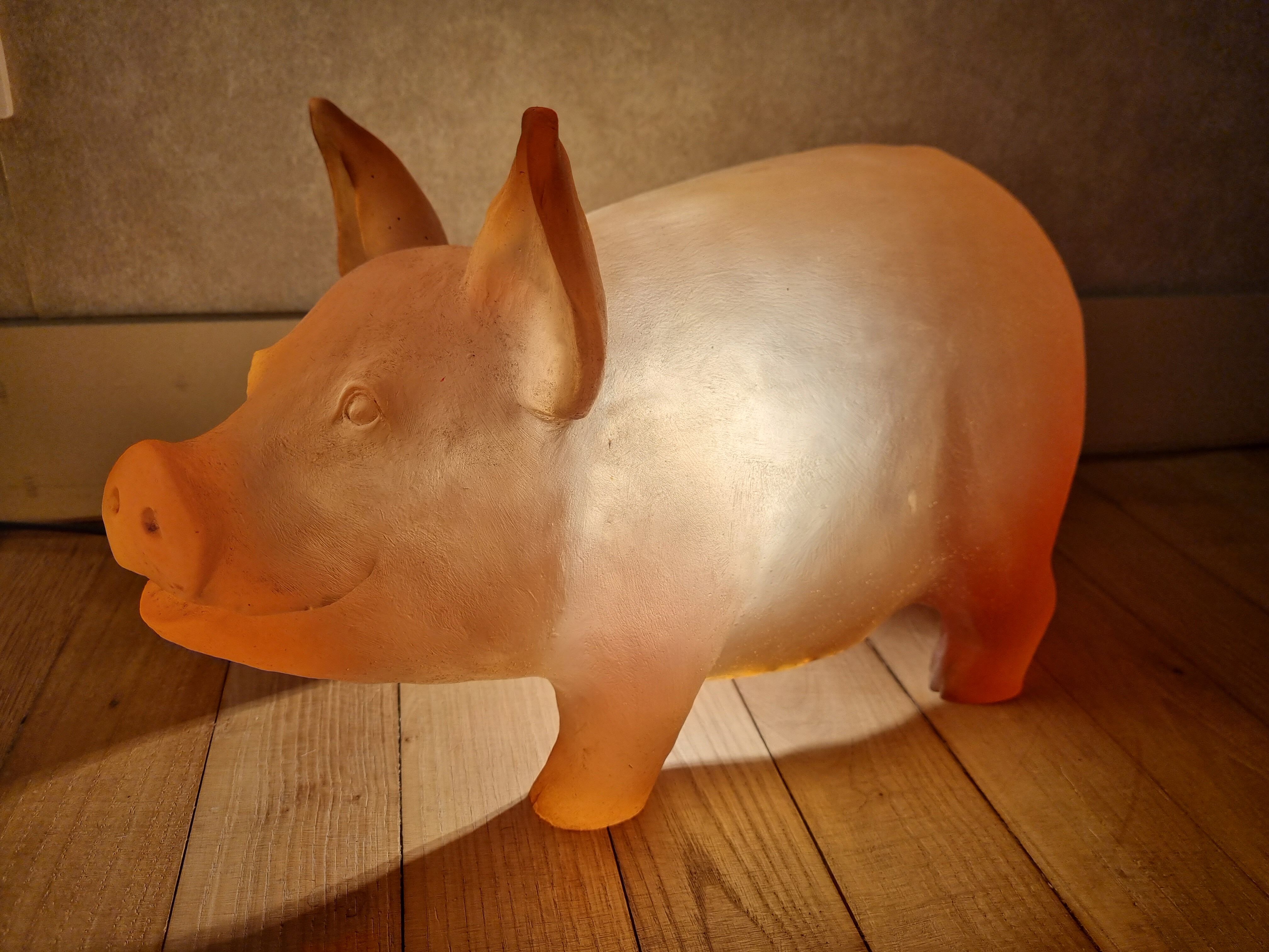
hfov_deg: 67.3
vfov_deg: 53.1
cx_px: 634
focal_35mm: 26
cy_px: 476
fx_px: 953
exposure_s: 1/157
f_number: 1.8
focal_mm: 5.4
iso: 50
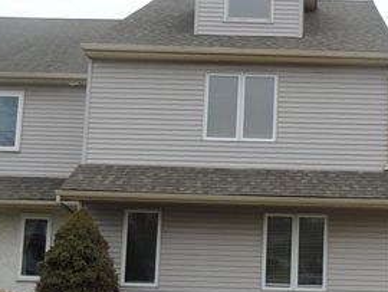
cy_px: 189
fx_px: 684
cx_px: 313
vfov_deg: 24.0
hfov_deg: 30.8
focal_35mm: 61
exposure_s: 1/250
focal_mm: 5.8
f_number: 3.2
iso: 100
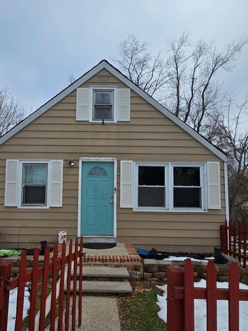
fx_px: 163
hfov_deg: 73.5
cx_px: 93
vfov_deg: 90.2
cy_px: 194
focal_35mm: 17
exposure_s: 1/2134
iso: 50
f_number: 2.2
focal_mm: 2.2
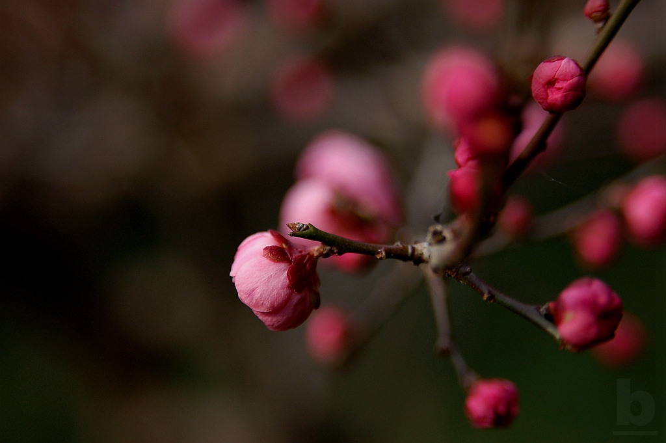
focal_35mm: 112
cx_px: 333
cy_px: 222
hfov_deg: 18.2
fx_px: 2080
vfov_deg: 12.2
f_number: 5
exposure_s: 1/500
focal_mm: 75
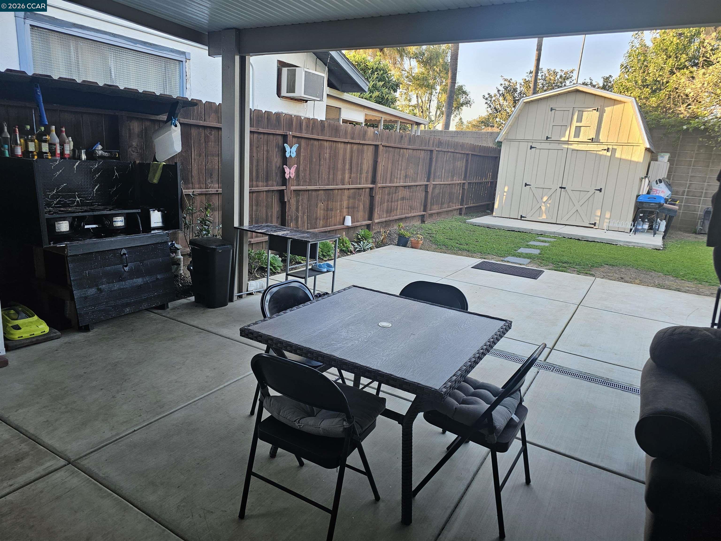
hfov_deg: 73.9
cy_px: 270
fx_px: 479
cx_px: 360
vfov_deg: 58.9
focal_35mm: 23
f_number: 1.7
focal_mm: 6.3
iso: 40
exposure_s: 1/120
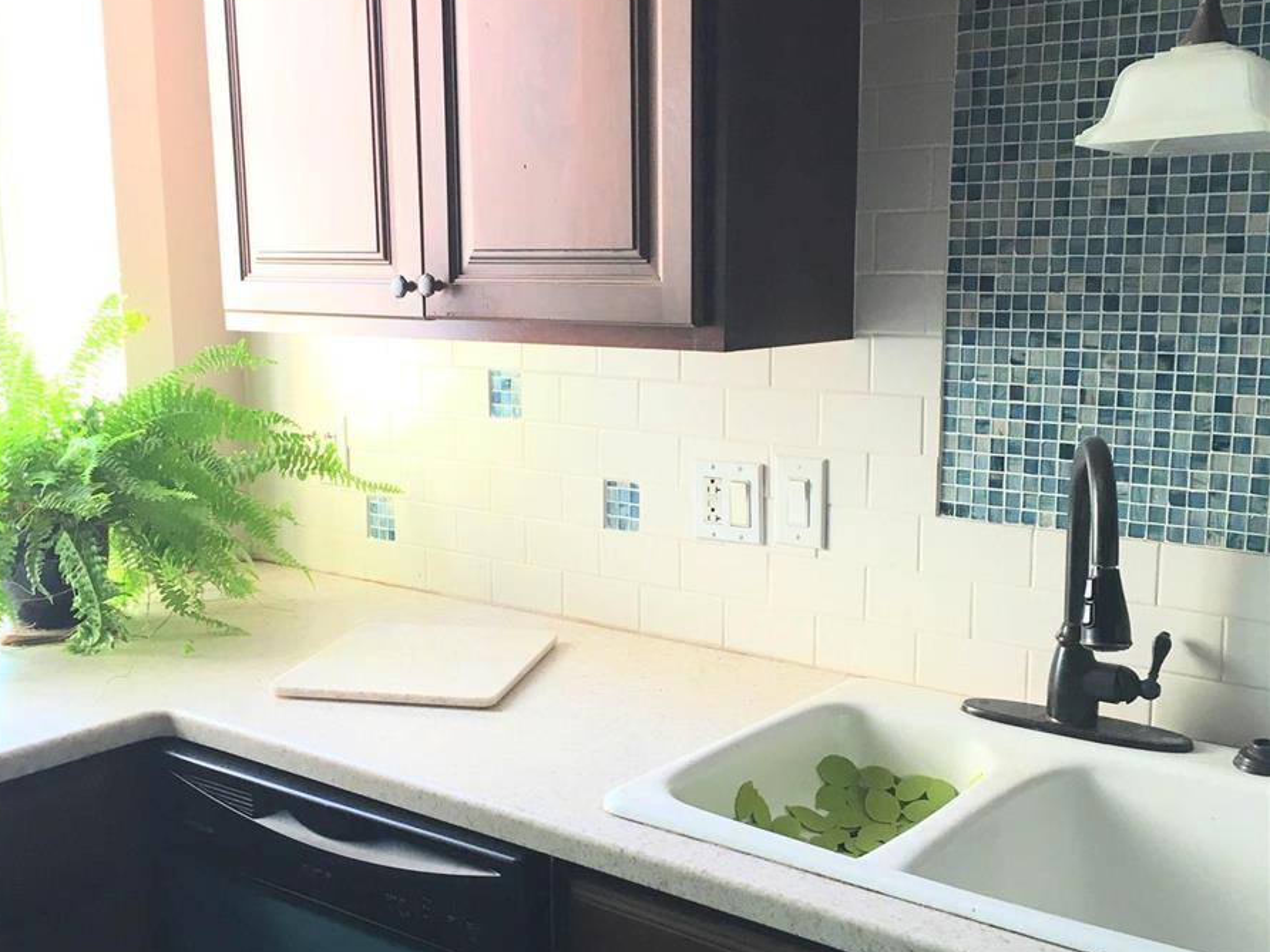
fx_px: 1431
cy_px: 514
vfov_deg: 36.8
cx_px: 631
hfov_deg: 47.9
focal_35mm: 39
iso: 25
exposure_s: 1/30
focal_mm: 4.15
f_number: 2.2
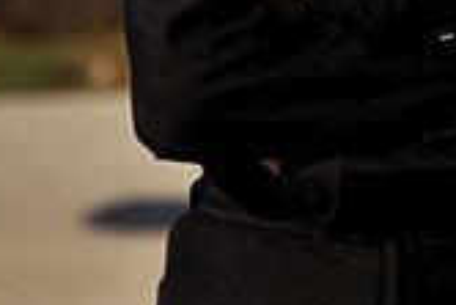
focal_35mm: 370
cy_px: -121
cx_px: 887
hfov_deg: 5.5
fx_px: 4691
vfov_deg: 3.7
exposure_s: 1/5000
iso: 320
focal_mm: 80
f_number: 5
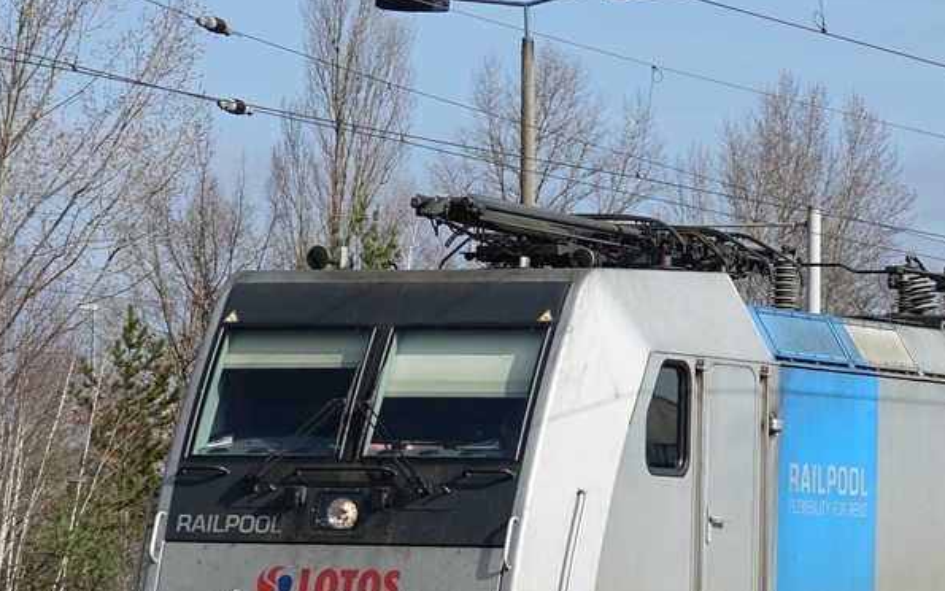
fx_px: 3709
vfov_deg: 9.1
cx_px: 638
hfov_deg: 14.5
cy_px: 500
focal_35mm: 144
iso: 100
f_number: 4
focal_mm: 25.61
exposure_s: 1/1000
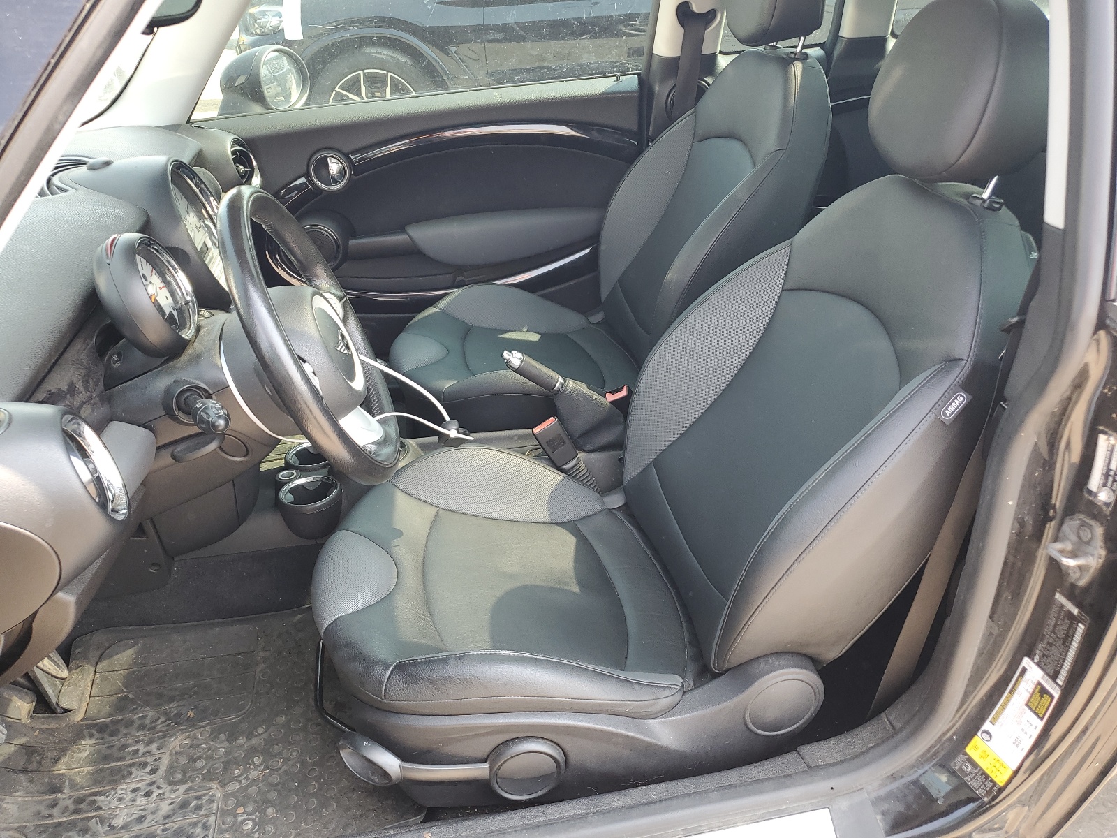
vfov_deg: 53.1
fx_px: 839
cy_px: 419
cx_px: 558
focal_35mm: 26
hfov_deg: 67.3
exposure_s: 1/135
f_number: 1.5
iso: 50
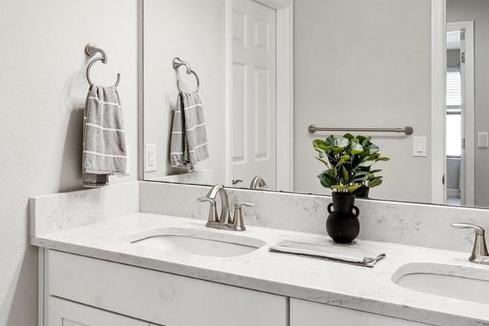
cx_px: 193
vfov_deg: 37.5
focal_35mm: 35
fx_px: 475
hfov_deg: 54.0
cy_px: 115
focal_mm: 14
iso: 400
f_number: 8
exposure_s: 1/15
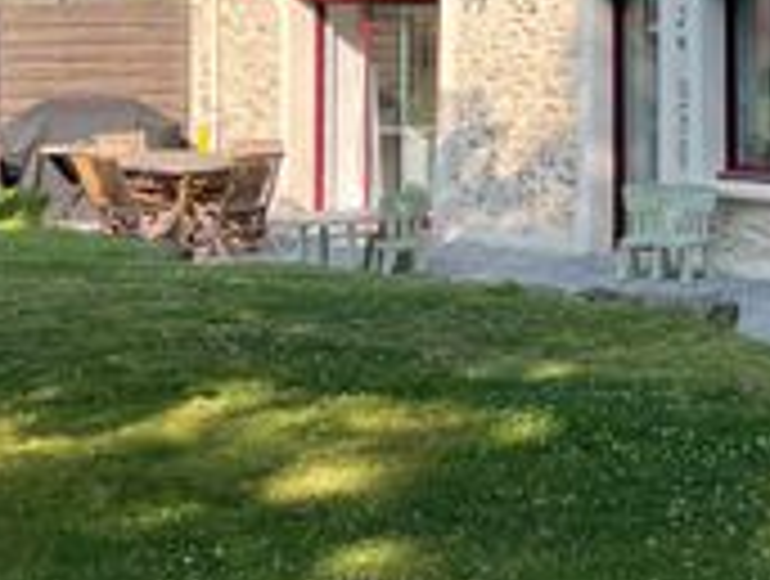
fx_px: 2028
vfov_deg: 15.9
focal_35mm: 91
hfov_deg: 20.4
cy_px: -36
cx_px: 865
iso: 32
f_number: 1.6
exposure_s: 1/1052
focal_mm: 4.2
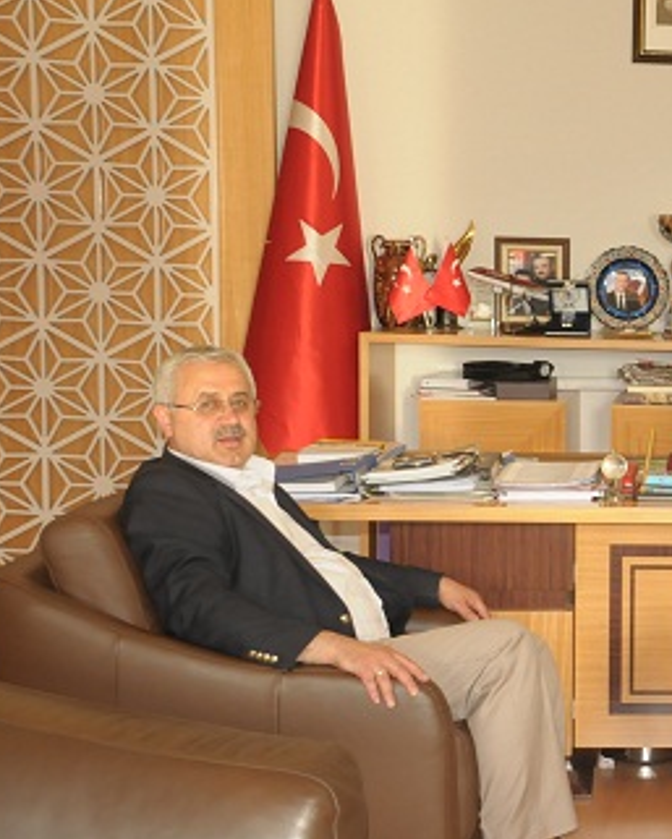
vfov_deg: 24.1
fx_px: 1963
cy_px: 442
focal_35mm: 79
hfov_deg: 18.4
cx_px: 805
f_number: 5
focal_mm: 28
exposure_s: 1/60
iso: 800
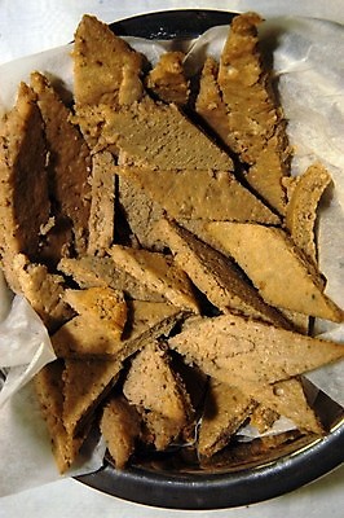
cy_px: 259
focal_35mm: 46
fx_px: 668
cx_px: 172
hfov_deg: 28.9
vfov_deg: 42.4
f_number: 9
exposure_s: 1/50
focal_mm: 31
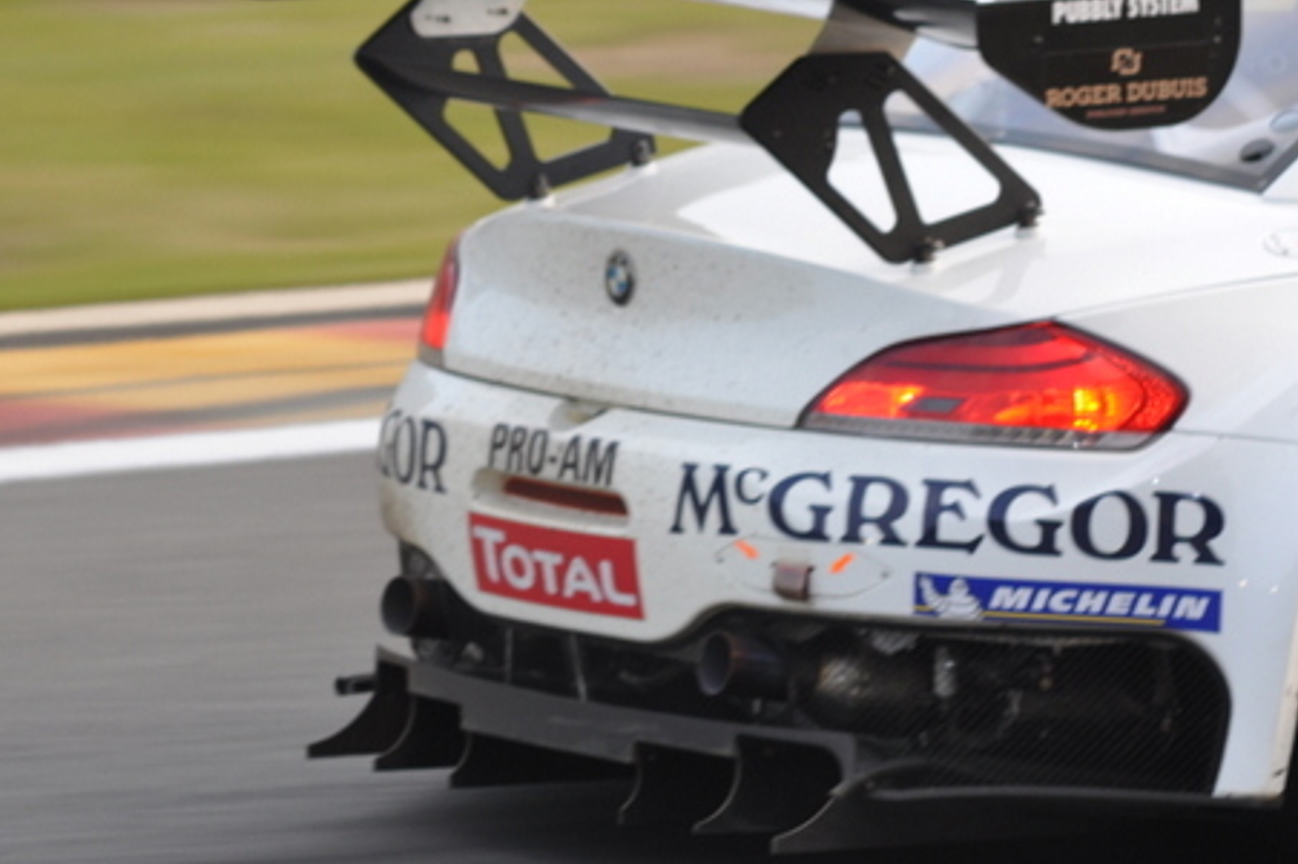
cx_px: 758
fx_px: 24868
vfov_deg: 2.0
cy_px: 439
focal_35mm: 690
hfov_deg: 3.0
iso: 320
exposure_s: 1/200
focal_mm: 260
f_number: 8
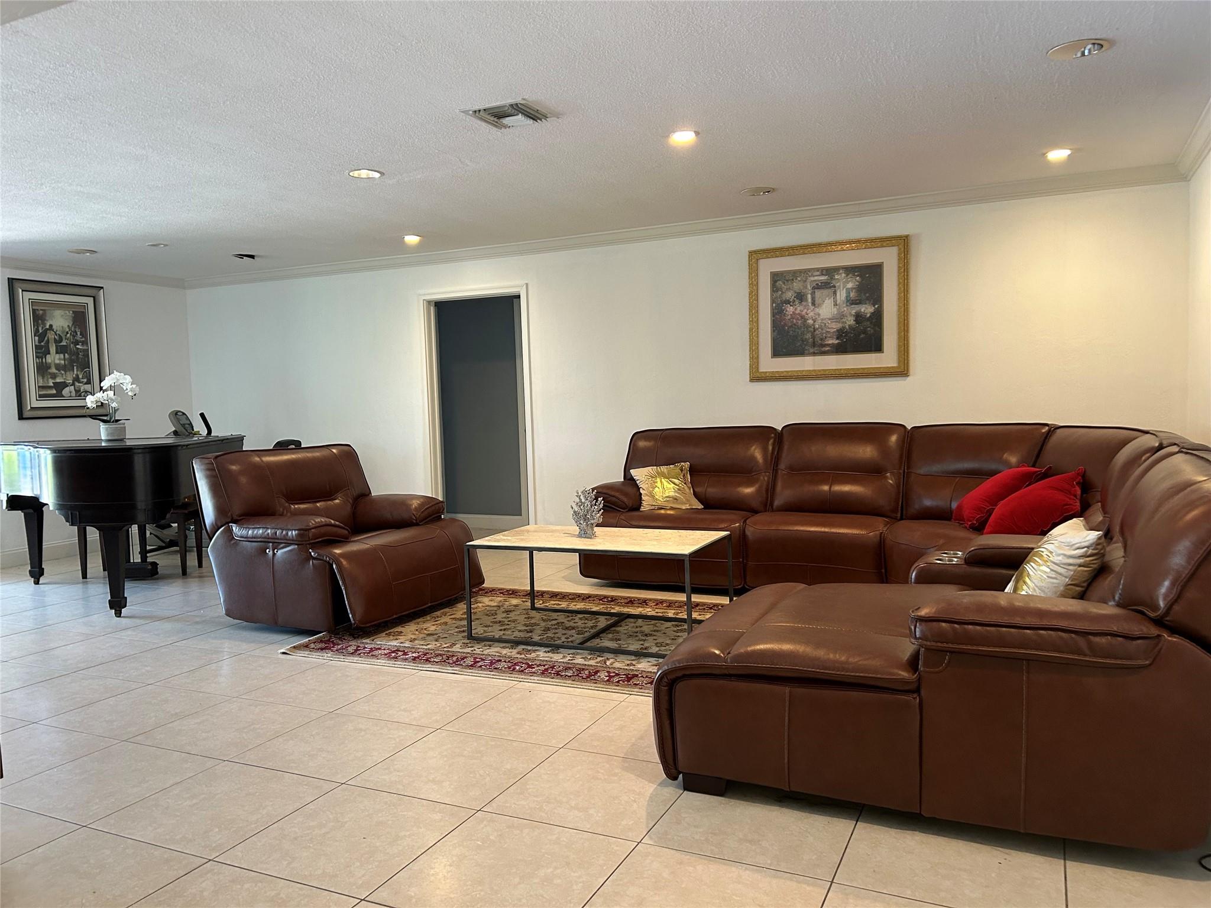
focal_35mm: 26
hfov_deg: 67.3
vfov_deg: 53.1
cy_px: 454
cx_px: 606
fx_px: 910
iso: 200
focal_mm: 5.7
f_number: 1.5
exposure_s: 1/60
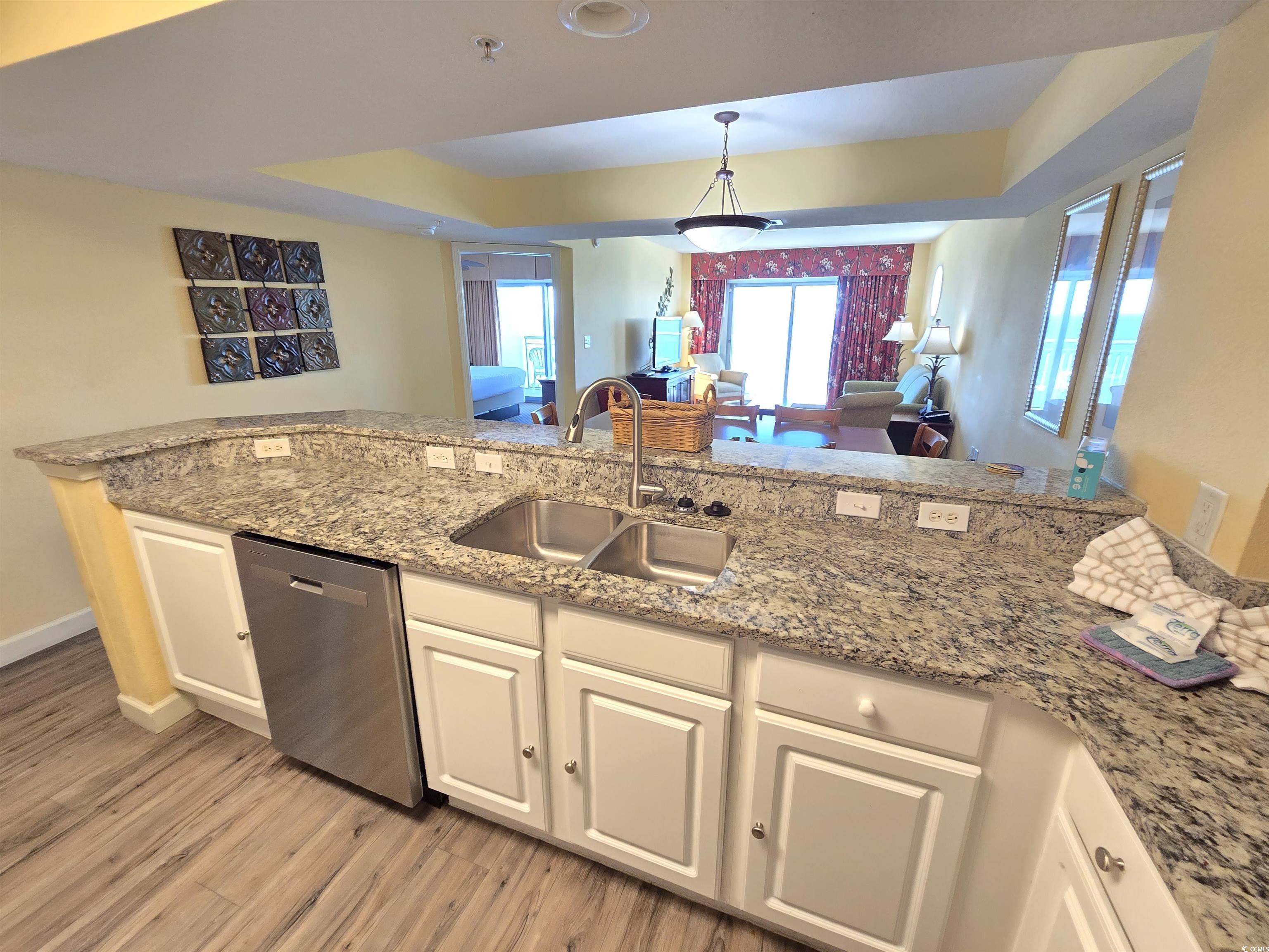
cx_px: 634
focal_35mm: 13
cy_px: 476
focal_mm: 2.2
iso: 250
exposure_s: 1/60
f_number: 2.2
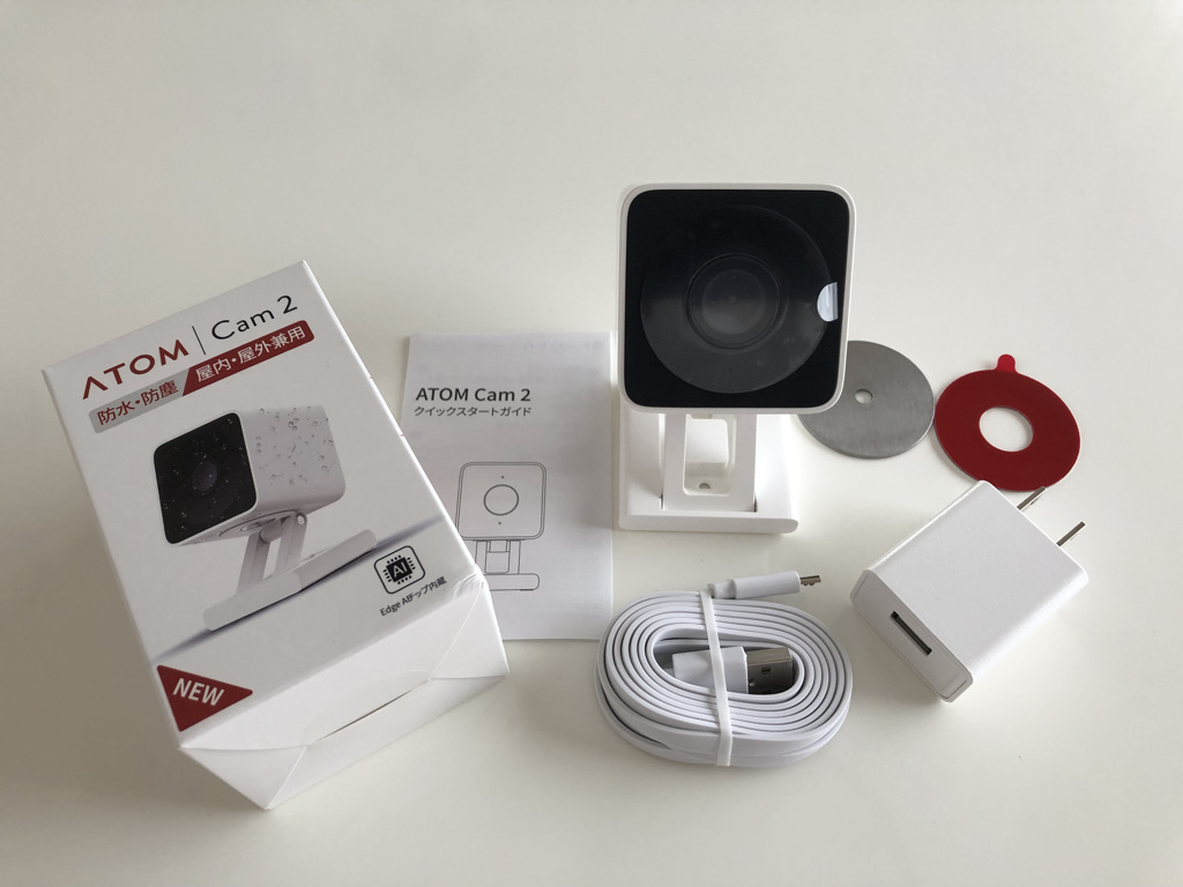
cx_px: 592
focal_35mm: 28
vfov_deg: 49.7
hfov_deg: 63.4
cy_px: 444
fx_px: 957
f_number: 1.8
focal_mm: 3.99
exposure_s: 1/40
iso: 25
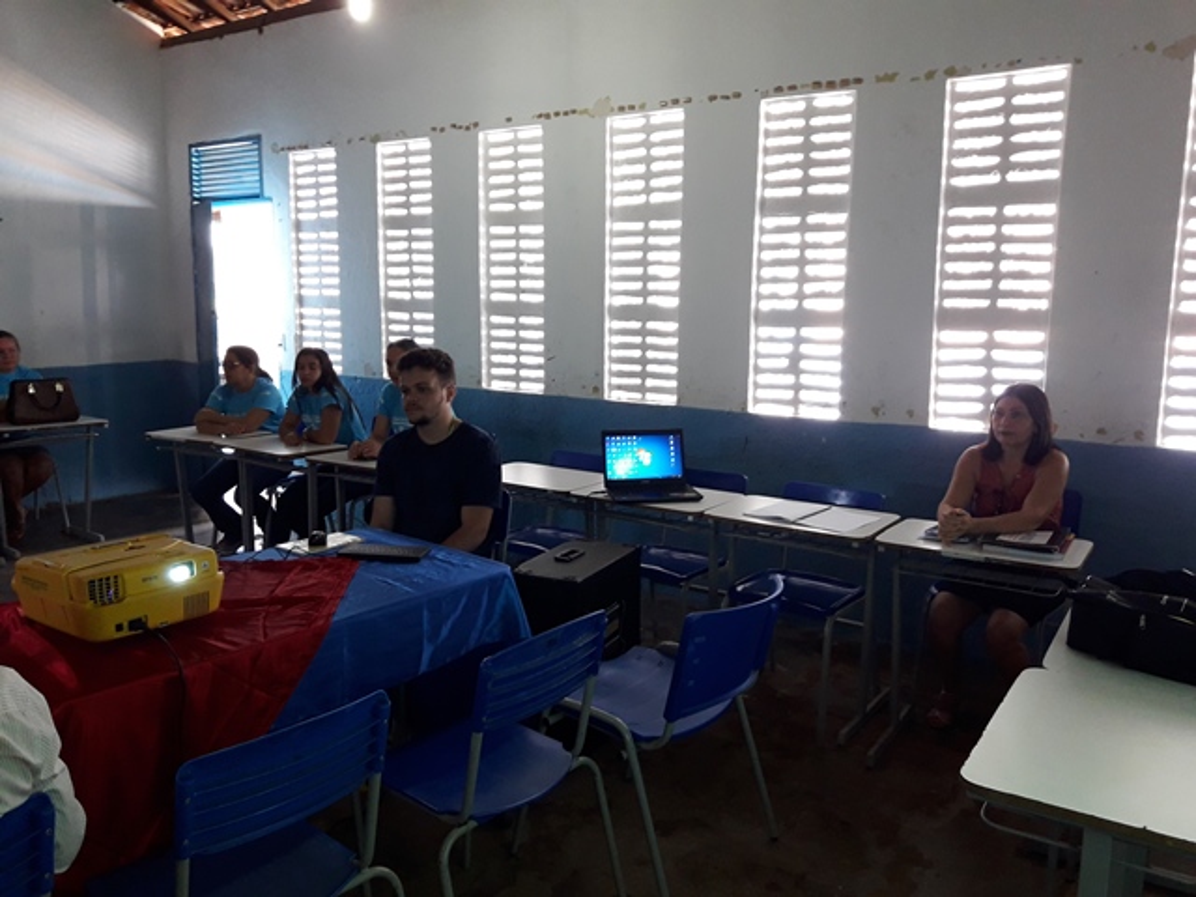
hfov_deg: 63.4
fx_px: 967
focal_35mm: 28
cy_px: 448
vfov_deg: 49.7
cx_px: 598
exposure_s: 1/40
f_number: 1.9
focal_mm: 3.7
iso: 125
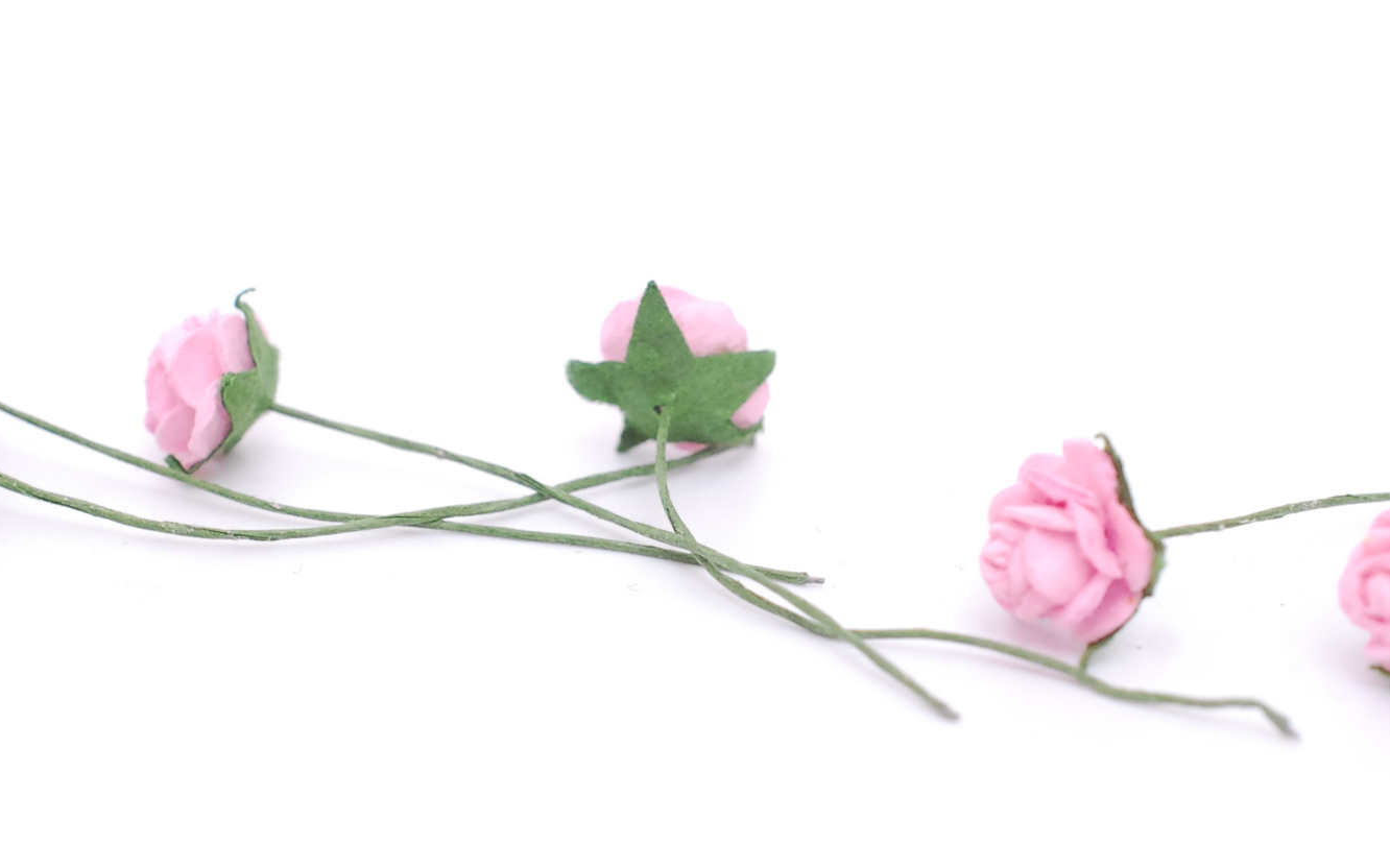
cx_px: 754
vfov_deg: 14.7
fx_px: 3371
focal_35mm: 89
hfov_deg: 23.3
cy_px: 522
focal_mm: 40
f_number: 8
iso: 800
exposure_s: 1/250
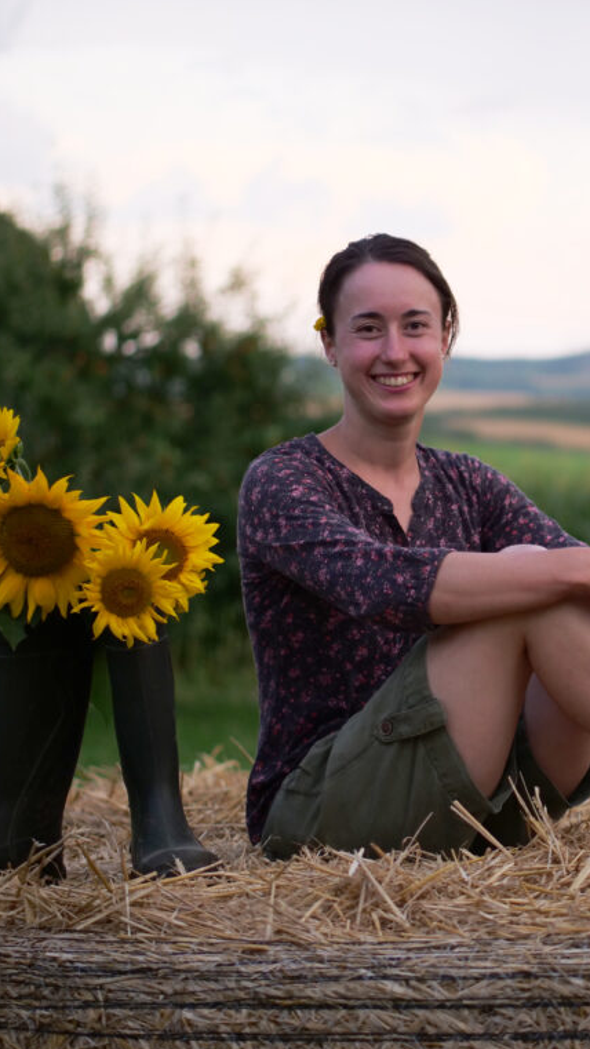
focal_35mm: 126
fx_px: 3505
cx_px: 514
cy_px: 525
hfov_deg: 9.6
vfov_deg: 17.0
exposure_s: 1/100
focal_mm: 43
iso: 320
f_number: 1.8
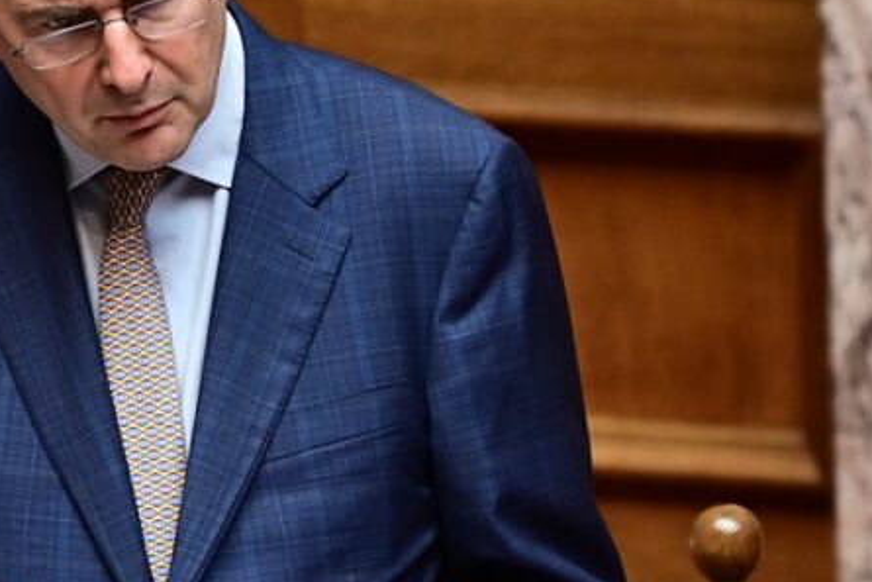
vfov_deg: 2.0
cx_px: 94
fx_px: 16718
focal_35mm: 690
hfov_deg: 3.0
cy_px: 297
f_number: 3.5
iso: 640
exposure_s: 1/160
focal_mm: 200
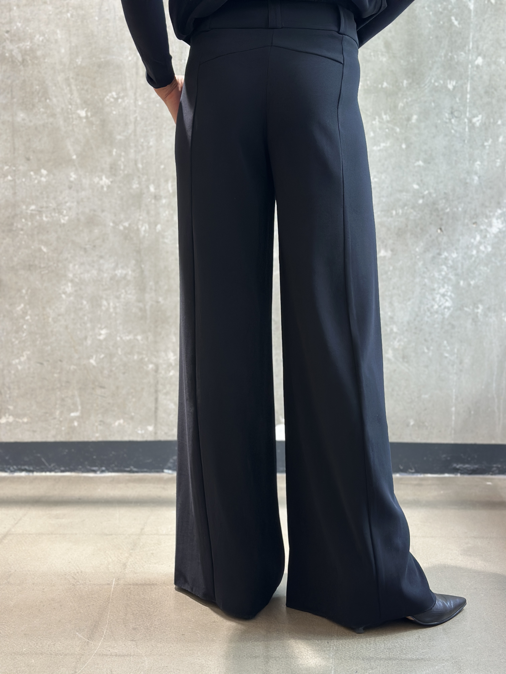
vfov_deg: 39.7
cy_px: 337
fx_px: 936
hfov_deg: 30.3
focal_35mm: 48
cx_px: 253
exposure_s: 1/50
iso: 125
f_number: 1.78
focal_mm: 6.86
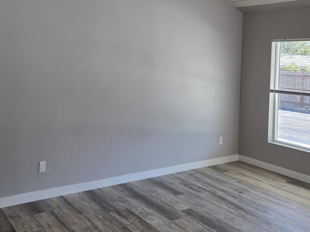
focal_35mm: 38
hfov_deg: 48.2
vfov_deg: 36.9
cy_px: 62
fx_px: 340
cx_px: 106
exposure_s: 1/120
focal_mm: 5.4
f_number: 1.8
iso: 40
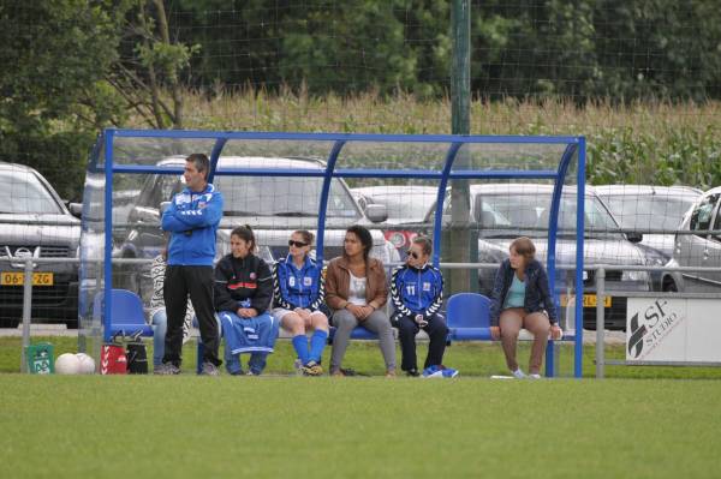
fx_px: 9905
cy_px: 240
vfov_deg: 2.8
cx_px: 360
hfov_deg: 4.2
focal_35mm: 495
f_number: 5.6
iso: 250
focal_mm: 330
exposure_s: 1/500
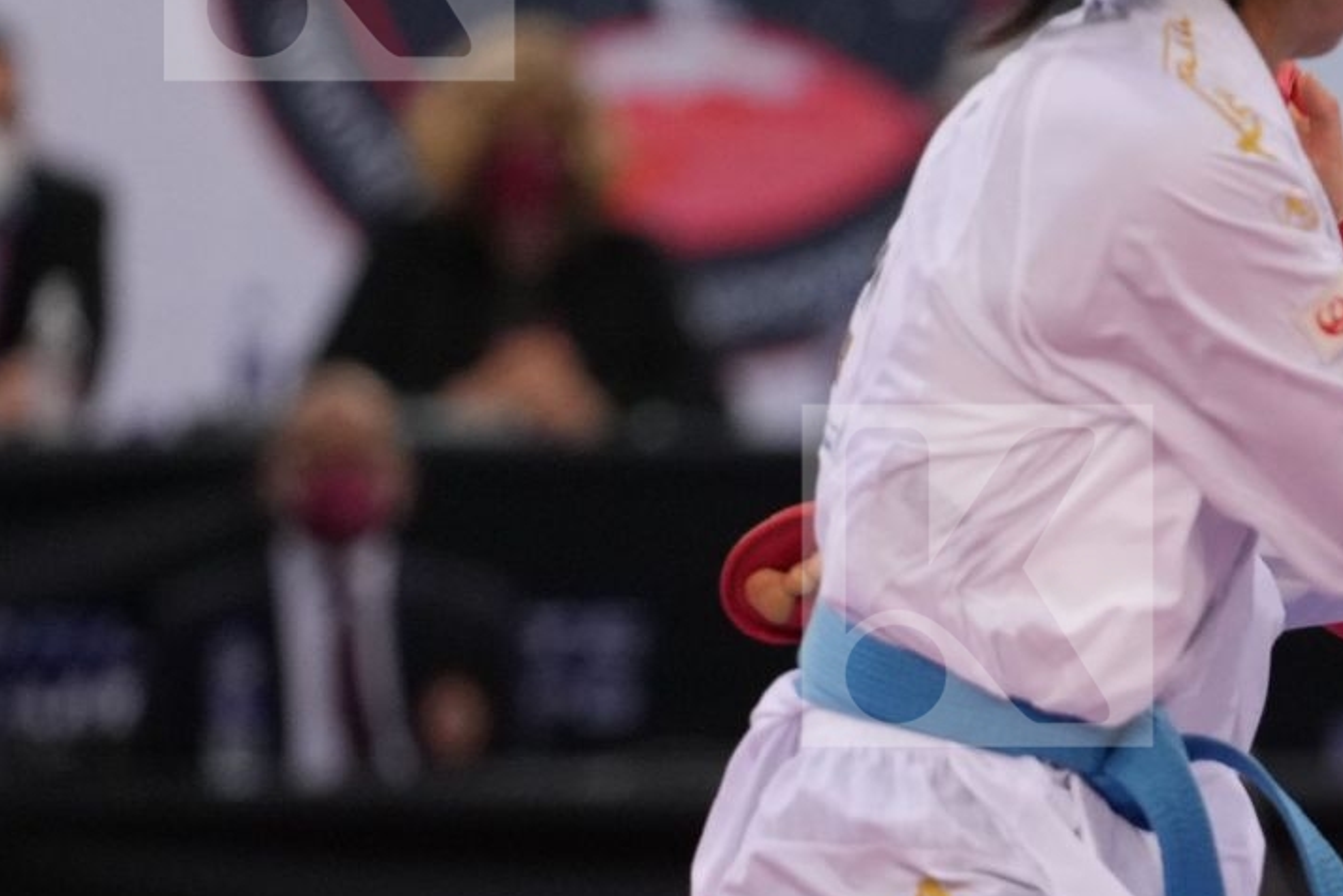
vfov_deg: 1.8
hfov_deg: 2.7
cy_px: 576
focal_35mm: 757
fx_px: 28250
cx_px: 1616
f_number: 2.8
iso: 2000
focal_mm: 200
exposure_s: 1/1000
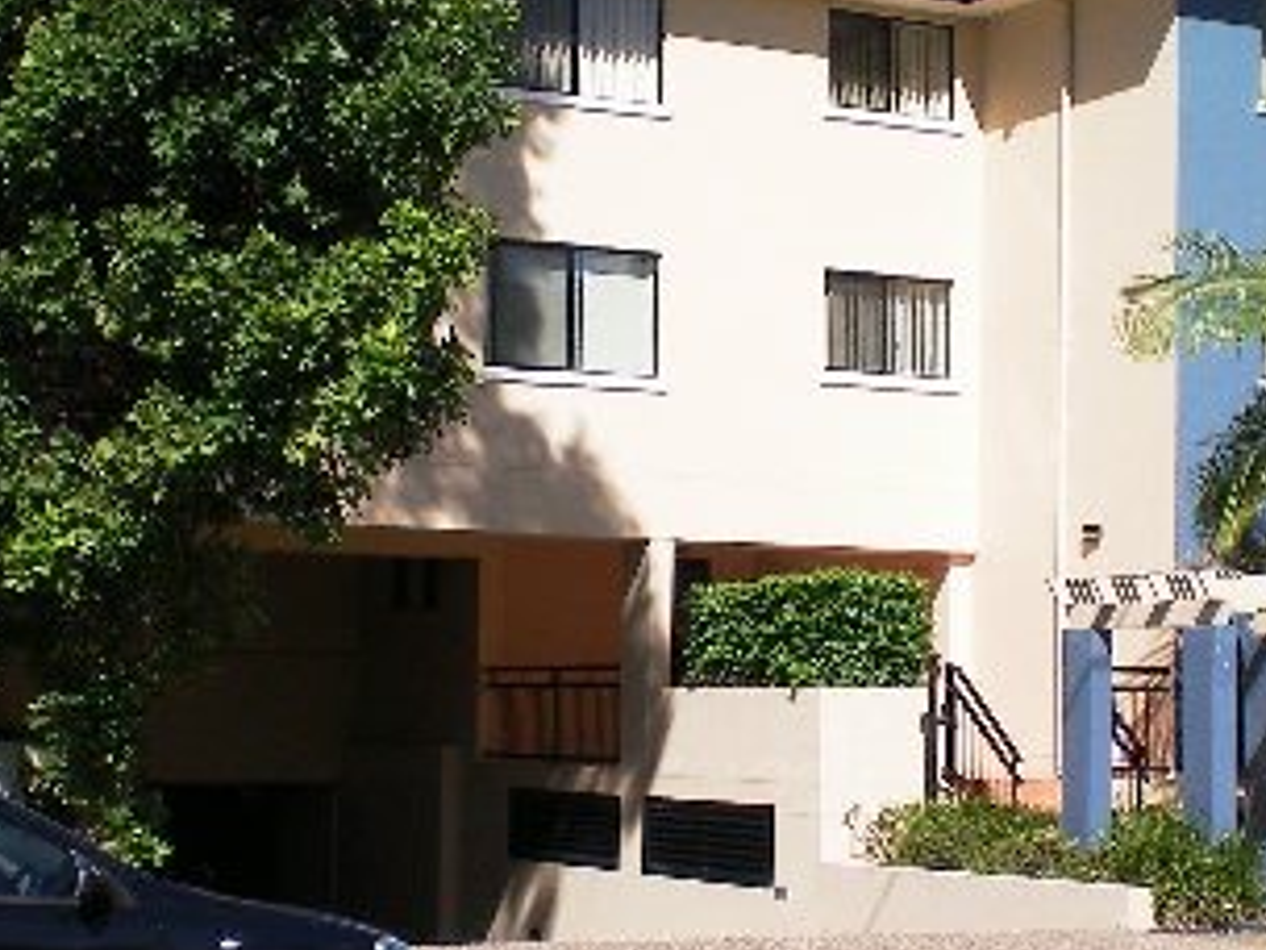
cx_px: 841
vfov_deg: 18.4
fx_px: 2926
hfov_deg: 24.3
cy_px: 496
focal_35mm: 80
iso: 64
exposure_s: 1/640
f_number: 4.6
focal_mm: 6.3
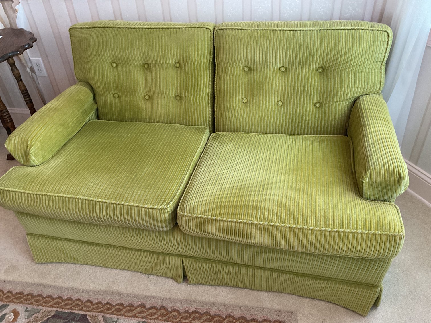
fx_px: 361
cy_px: 162
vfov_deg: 48.2
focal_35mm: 29
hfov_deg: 61.7
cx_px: 216
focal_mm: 3
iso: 160
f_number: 1.8
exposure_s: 1/60
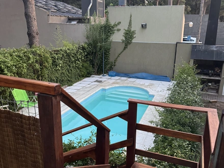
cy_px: 84
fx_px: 155
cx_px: 112
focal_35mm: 24
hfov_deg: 71.6
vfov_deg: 56.8
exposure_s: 1/60
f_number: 1.78
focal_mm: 6.76
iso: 800
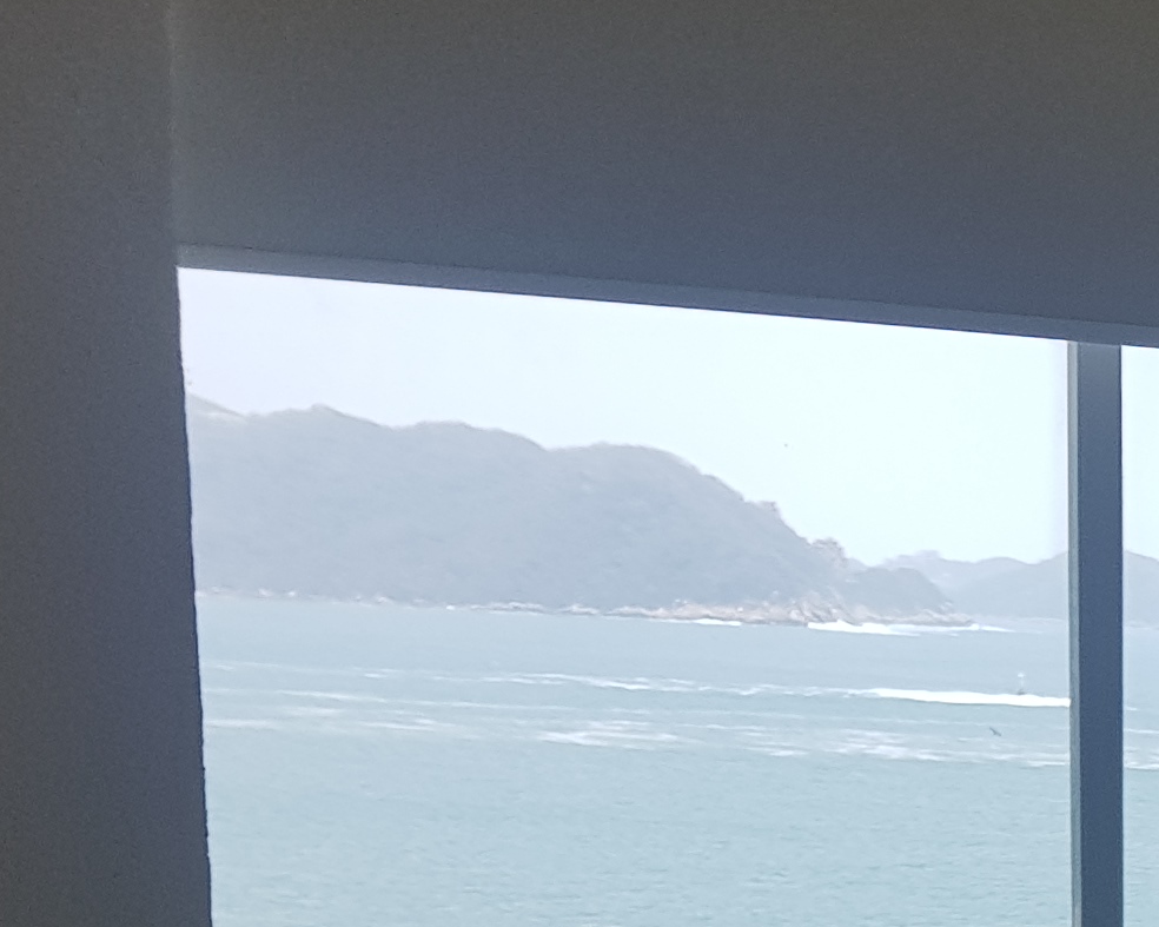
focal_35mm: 104
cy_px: 1603
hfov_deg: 16.7
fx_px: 3567
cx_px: 1762
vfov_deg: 13.5
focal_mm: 4.2
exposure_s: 1/694
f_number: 1.7
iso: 40
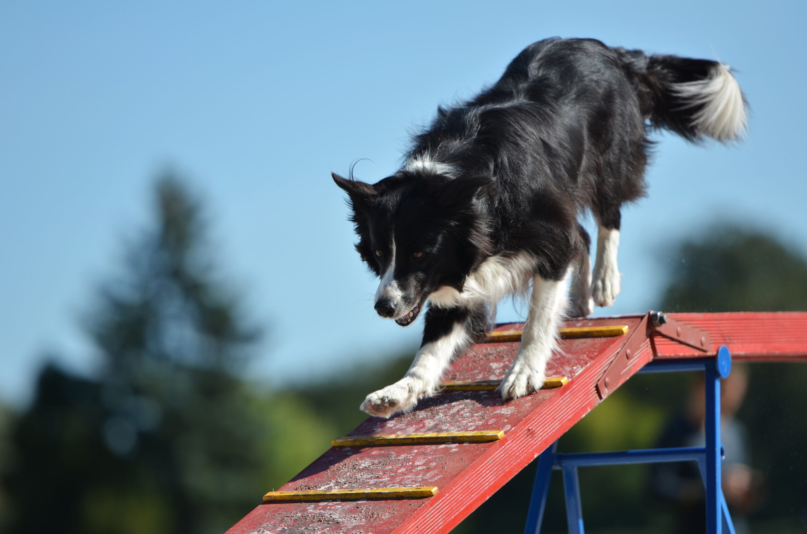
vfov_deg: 4.7
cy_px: 267
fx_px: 6544
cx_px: 404
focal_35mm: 292
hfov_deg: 7.1
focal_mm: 195
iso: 100
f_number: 2.8
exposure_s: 1/2000
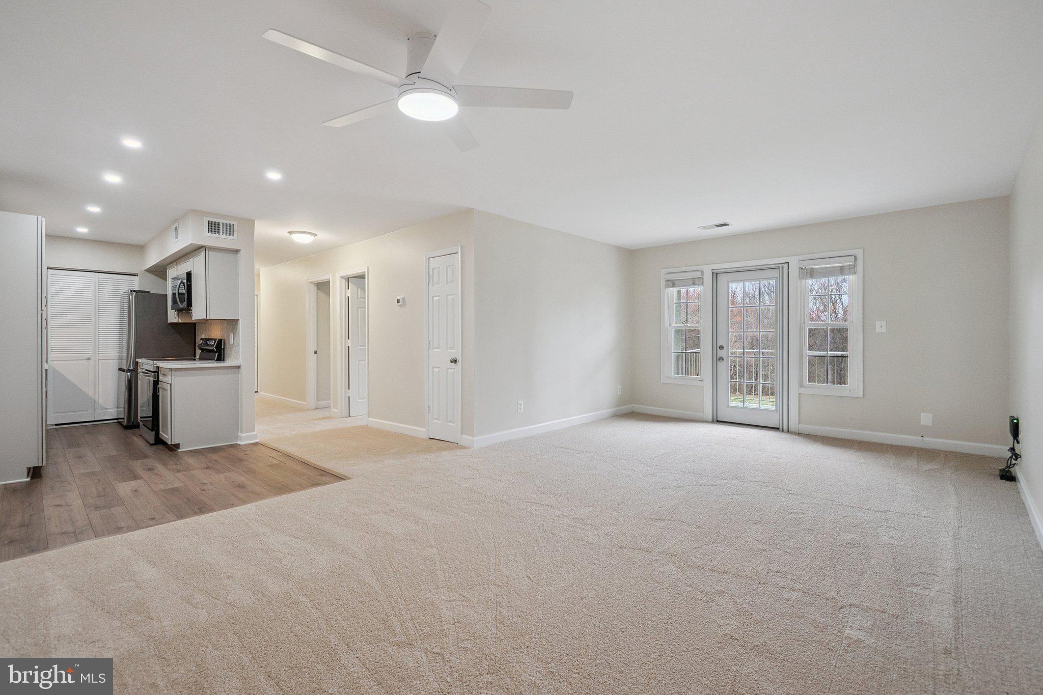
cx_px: 522
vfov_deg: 77.3
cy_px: 348
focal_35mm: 15
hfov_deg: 100.4
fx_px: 435
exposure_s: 1/80
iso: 400
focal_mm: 10
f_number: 5.6
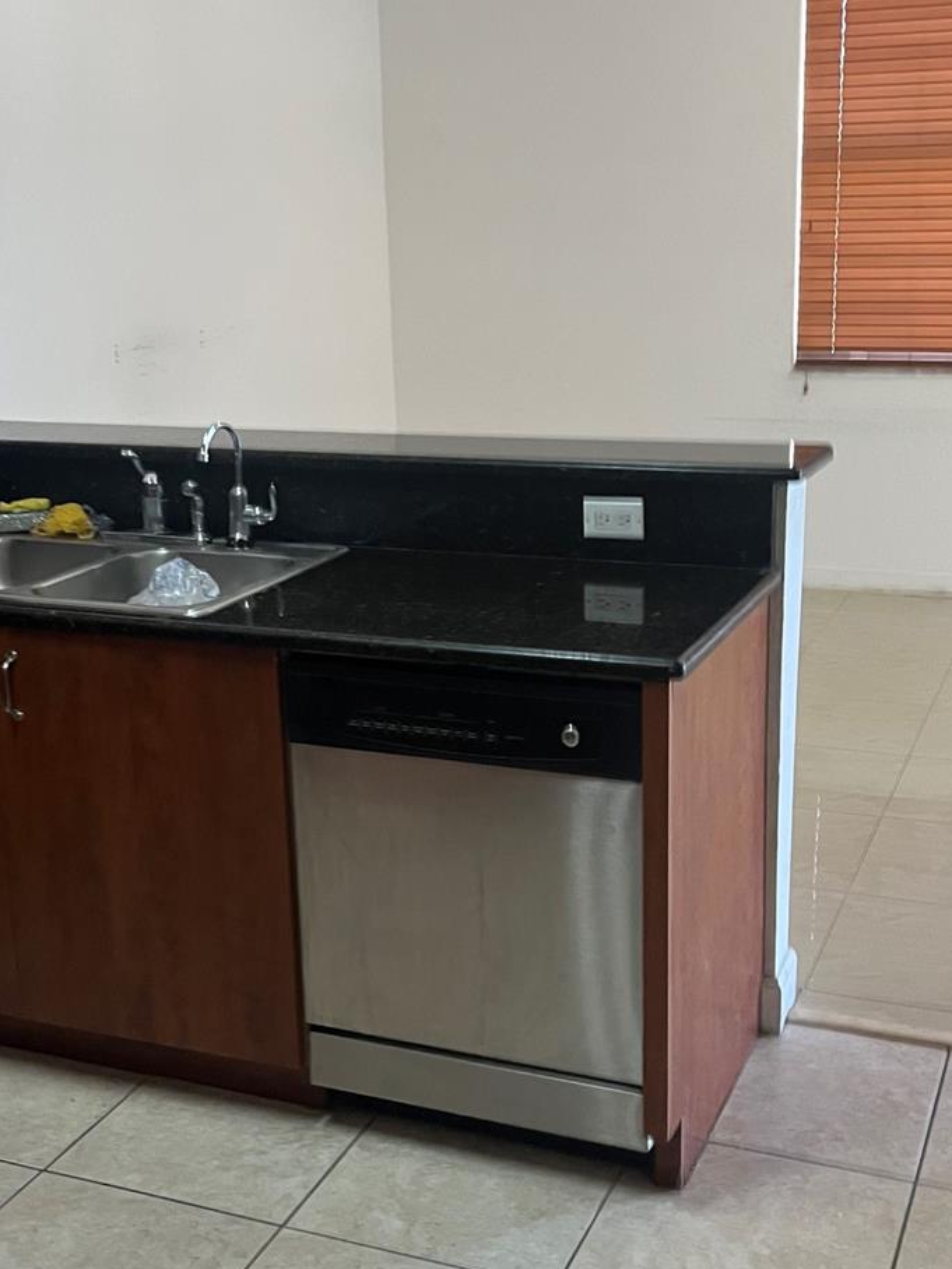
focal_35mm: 44
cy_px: 626
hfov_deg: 32.9
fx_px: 1613
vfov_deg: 42.9
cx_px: 513
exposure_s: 1/60
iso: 160
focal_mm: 5.1
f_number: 1.6
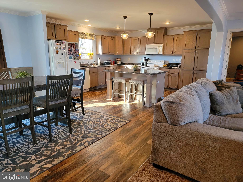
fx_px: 168
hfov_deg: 71.6
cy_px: 91
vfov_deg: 56.8
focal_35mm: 24
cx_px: 122
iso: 320
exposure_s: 1/120
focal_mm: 6.7
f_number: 1.8
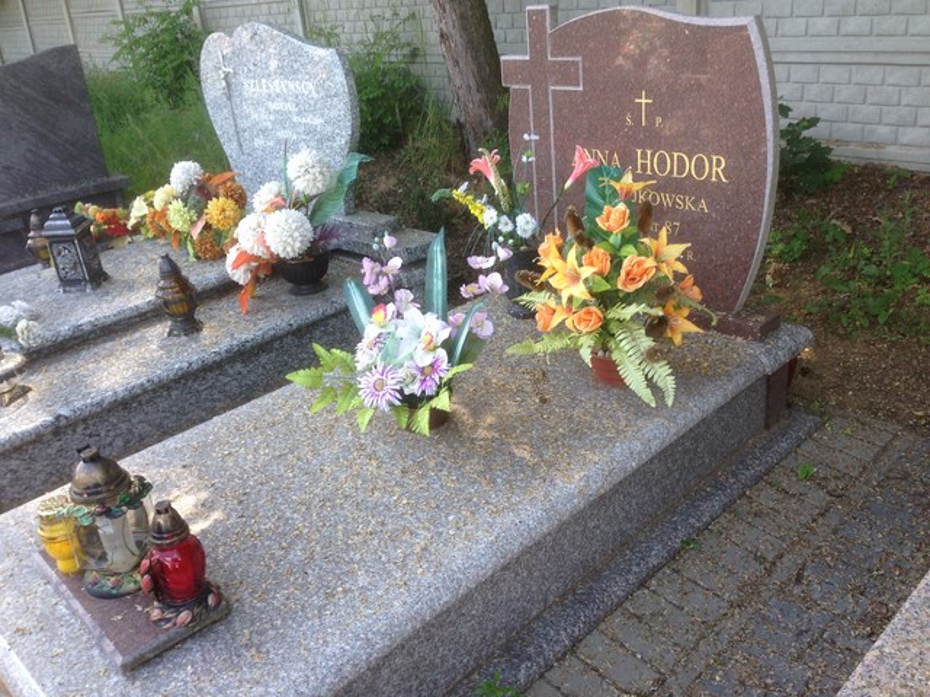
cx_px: 465
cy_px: 348
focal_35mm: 33
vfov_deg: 42.9
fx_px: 887
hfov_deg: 55.4
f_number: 2.4
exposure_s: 1/121
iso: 50
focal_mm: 4.12
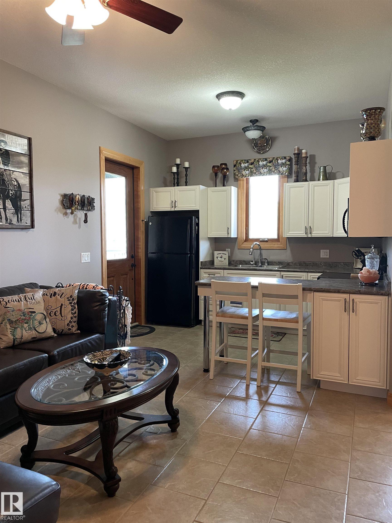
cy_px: 262
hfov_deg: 53.1
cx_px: 196
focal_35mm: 26
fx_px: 393
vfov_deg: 67.3
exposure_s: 1/60
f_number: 1.6
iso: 250
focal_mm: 4.2
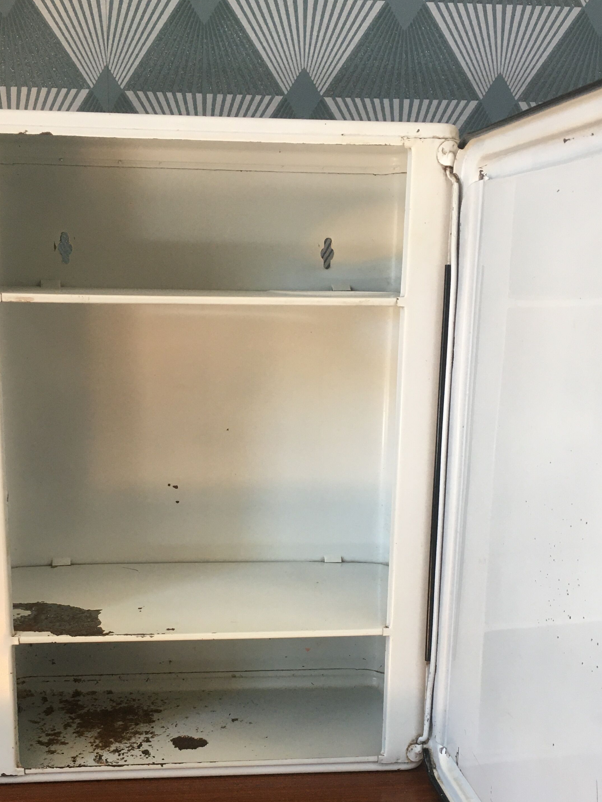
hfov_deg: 35.1
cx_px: 271
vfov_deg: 45.3
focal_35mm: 41
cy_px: 511
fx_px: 951
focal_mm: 4.15
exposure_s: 1/33
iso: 50
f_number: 2.2
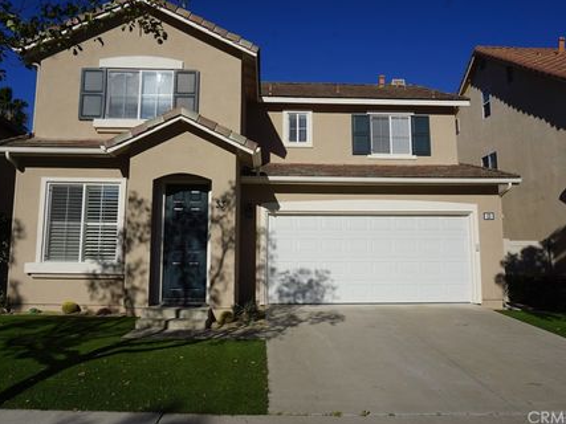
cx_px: 282
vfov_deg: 51.3
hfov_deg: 65.3
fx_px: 441
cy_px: 207
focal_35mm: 27
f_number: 11
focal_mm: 16
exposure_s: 1/320
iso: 100
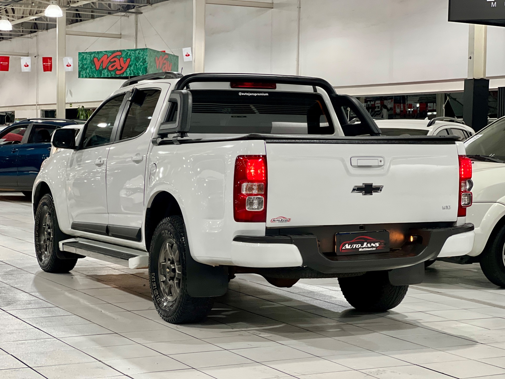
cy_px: 190
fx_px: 1123
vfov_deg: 19.1
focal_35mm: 77
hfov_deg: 25.3
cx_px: 252
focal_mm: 9
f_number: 2.8
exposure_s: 1/40
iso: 320
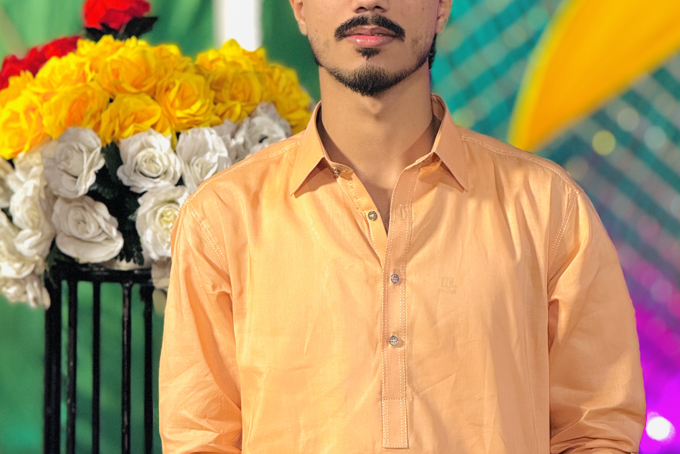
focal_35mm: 185
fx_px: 3494
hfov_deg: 11.1
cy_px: 183
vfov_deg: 7.4
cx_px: 366
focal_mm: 15.66
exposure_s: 1/54
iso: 320
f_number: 2.8
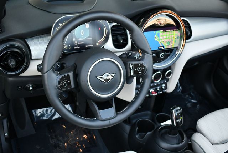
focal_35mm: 40
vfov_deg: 33.5
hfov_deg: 48.4
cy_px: 76
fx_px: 254
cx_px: 114
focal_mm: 20
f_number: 3.8
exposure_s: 1/250
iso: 560
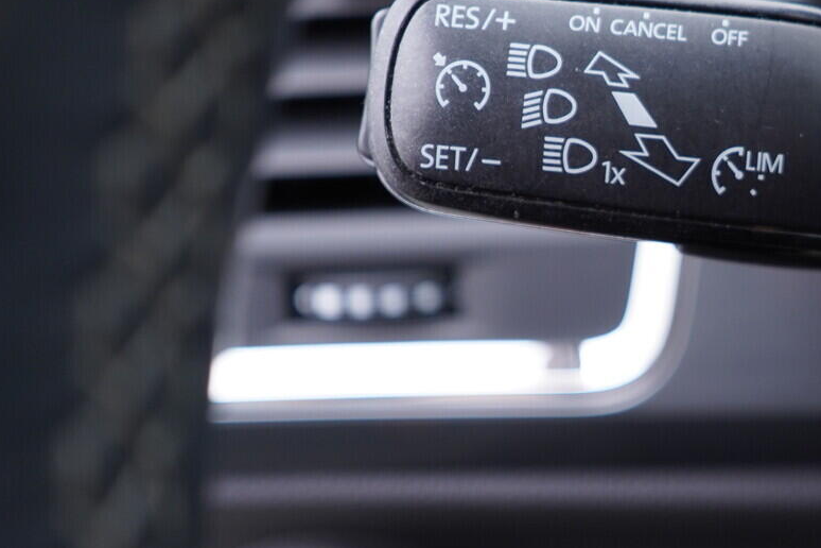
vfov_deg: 20.3
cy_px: 198
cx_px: 740
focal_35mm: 67
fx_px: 1528
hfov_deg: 28.9
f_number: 2.8
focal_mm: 24
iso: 250
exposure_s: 1/40
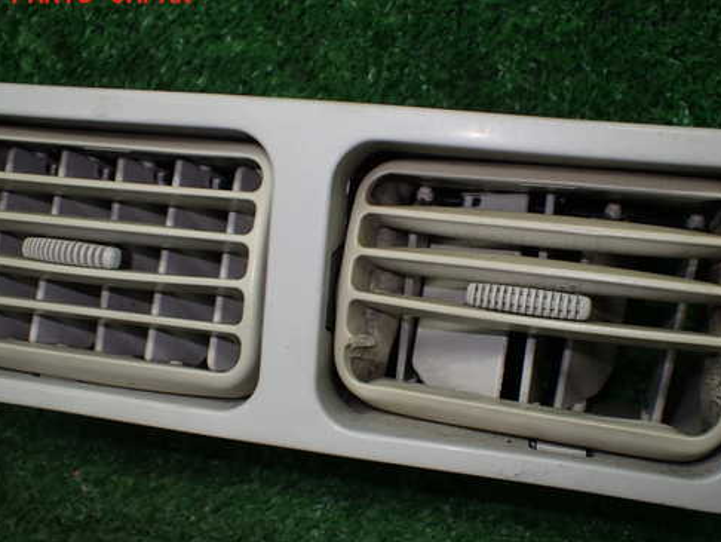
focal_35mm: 37
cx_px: 366
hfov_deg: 50.1
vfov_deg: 38.6
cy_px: 309
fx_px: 771
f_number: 2.3
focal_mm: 5.4
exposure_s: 1/125
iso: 160
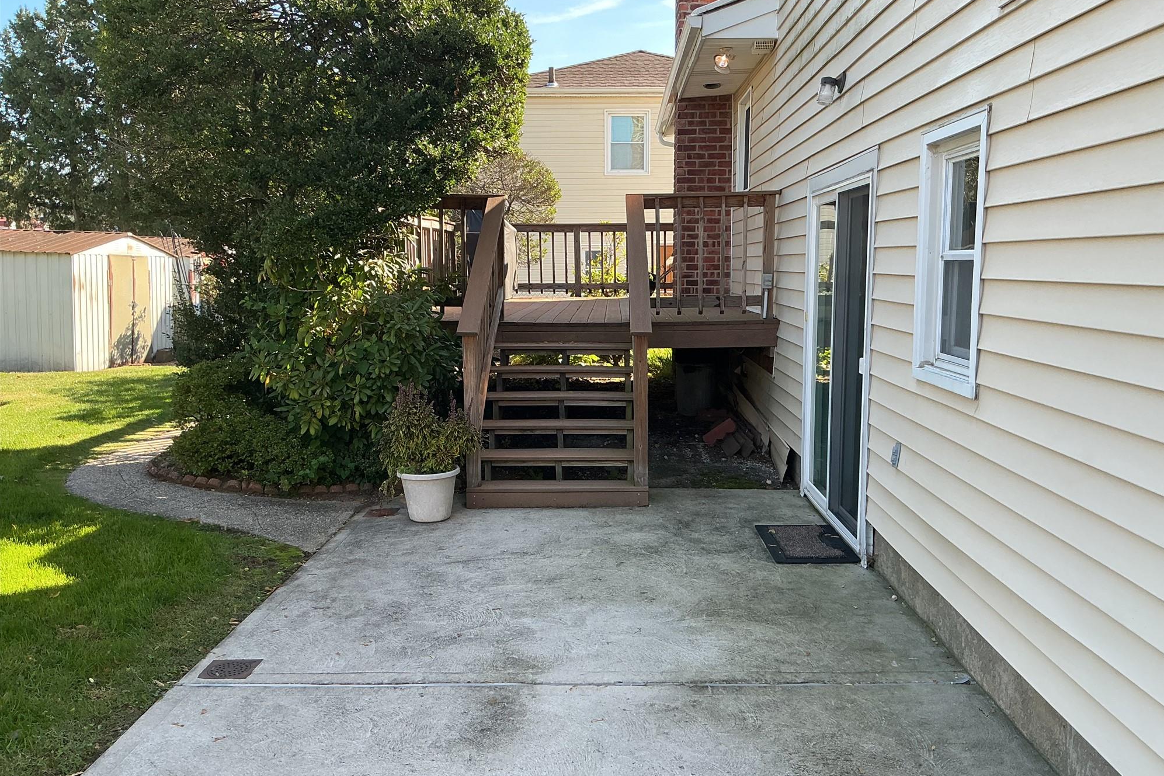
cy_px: 394
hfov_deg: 60.3
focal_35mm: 31
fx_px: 1002
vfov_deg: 42.3
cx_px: 597
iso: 20
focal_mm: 3
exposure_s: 1/241
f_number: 1.8
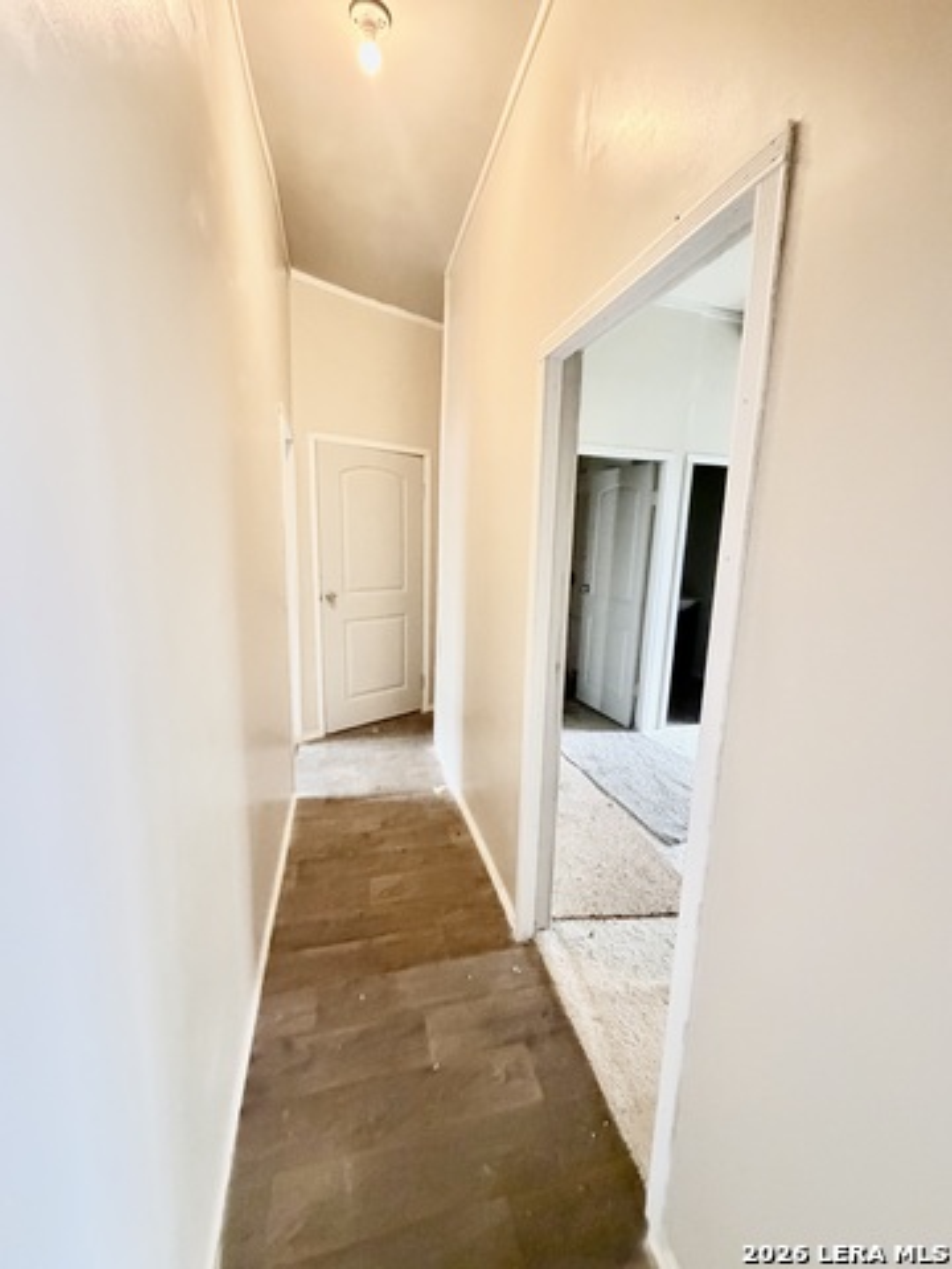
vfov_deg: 102.1
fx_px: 513
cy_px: 634
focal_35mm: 14
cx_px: 476
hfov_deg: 85.7
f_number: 2.2
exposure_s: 1/60
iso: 1250
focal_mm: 2.22
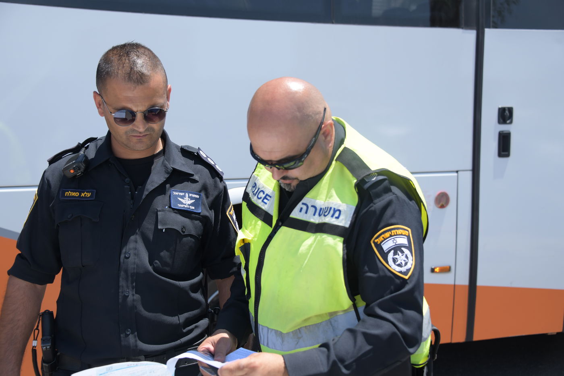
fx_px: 908
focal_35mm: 58
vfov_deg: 23.4
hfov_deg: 34.5
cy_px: 188
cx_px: 282
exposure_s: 1/1600
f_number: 5.6
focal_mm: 58
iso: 500
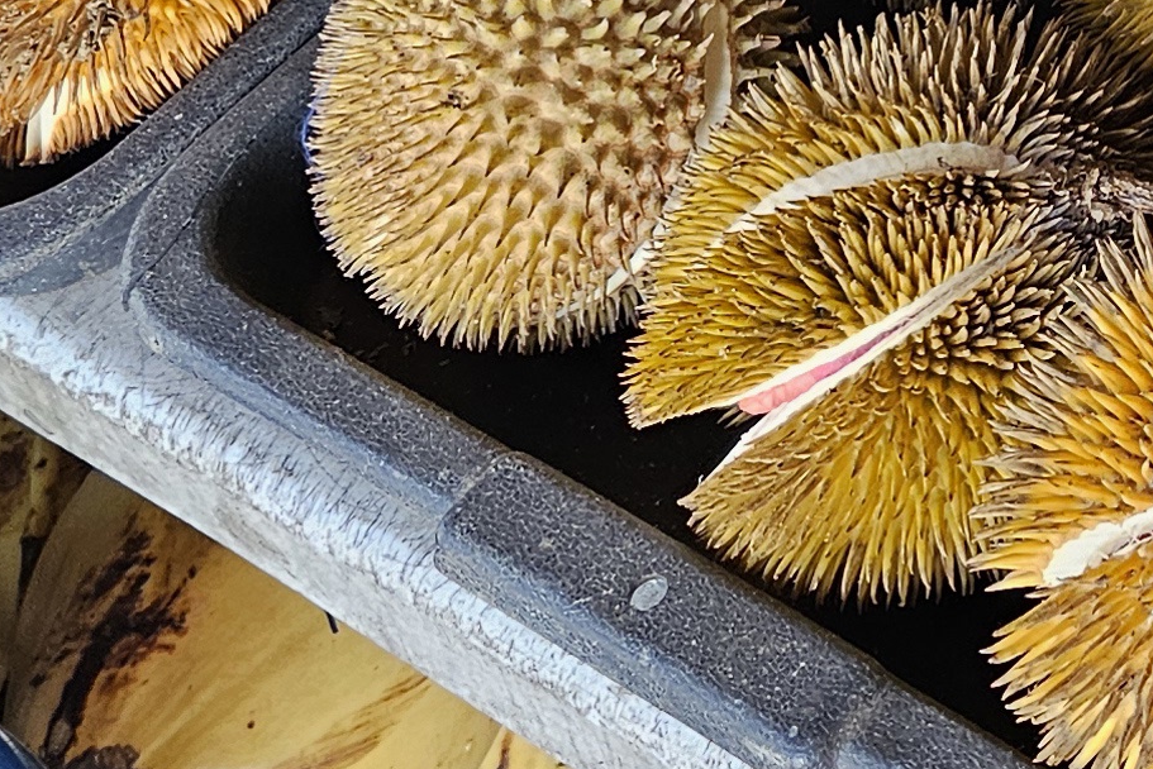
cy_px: -1108
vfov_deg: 10.9
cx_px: 1706
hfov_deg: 17.6
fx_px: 3364
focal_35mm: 105
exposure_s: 1/180
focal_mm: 6.3
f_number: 1.7
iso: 160
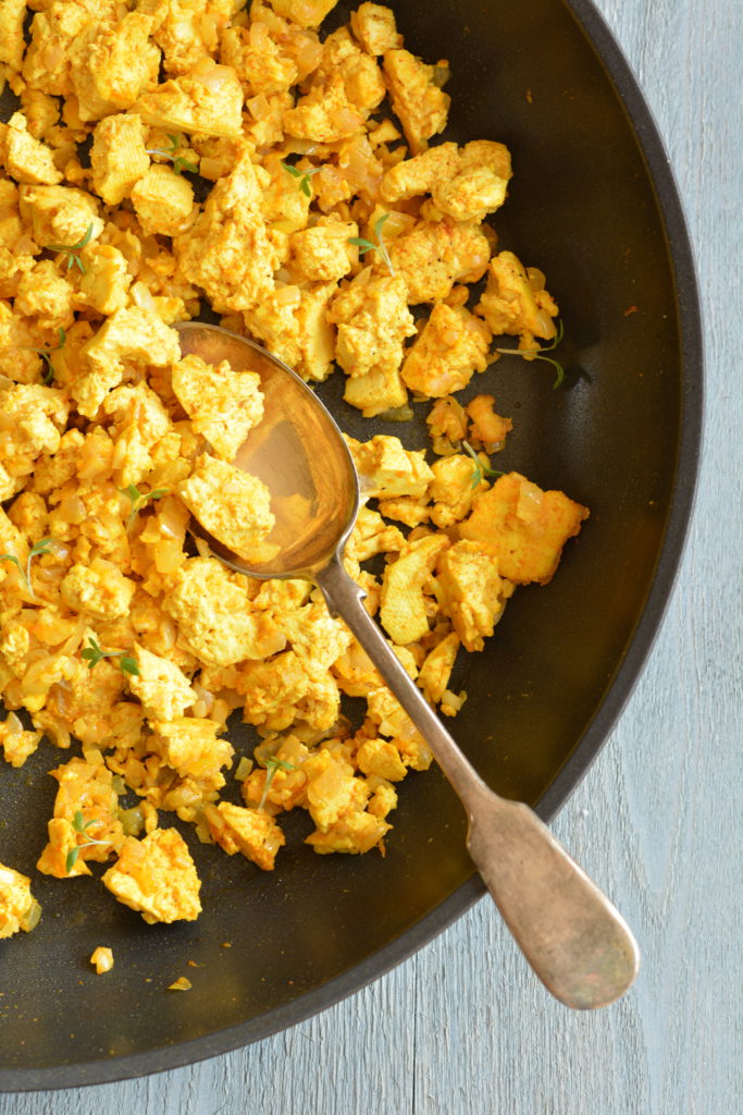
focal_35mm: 158
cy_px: 558
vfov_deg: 13.0
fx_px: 4874
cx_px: 372
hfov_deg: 8.7
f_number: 8
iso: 200
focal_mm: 105
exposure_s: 1/20
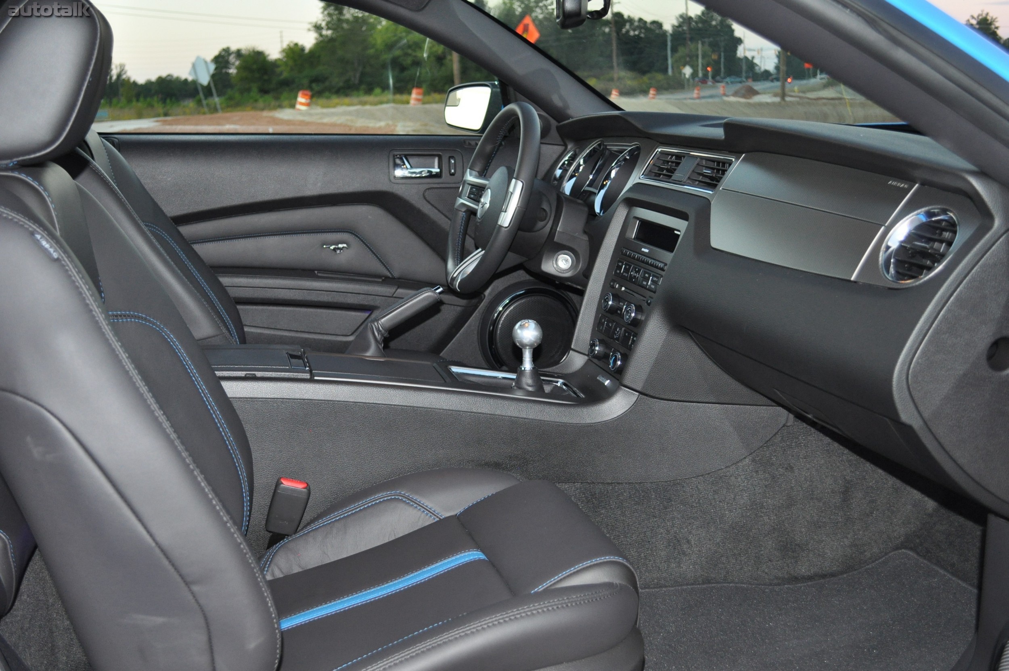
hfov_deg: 49.6
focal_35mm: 39
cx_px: 504
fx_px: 1092
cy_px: 336
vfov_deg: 34.1
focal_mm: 26
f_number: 4.2
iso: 800
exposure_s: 1/60
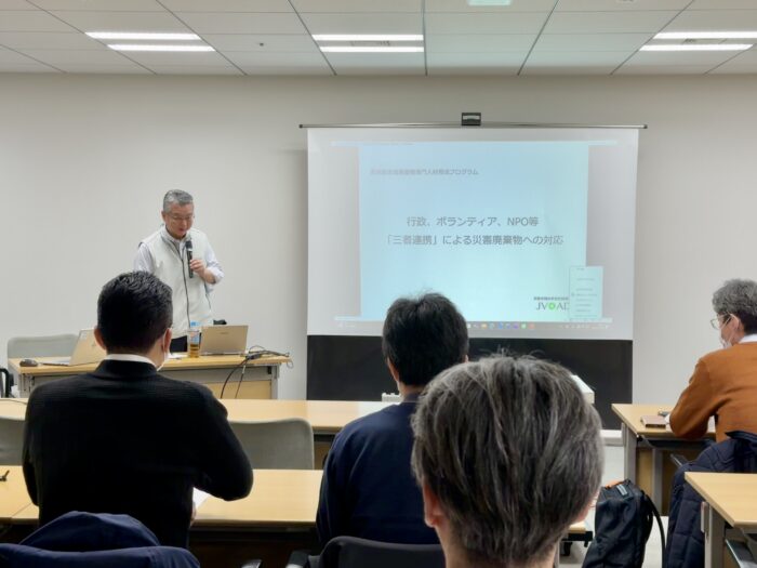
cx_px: 378
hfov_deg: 39.7
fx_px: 1050
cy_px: 284
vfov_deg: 30.3
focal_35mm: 48
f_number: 1.78
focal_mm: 6.76
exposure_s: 1/109
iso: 100
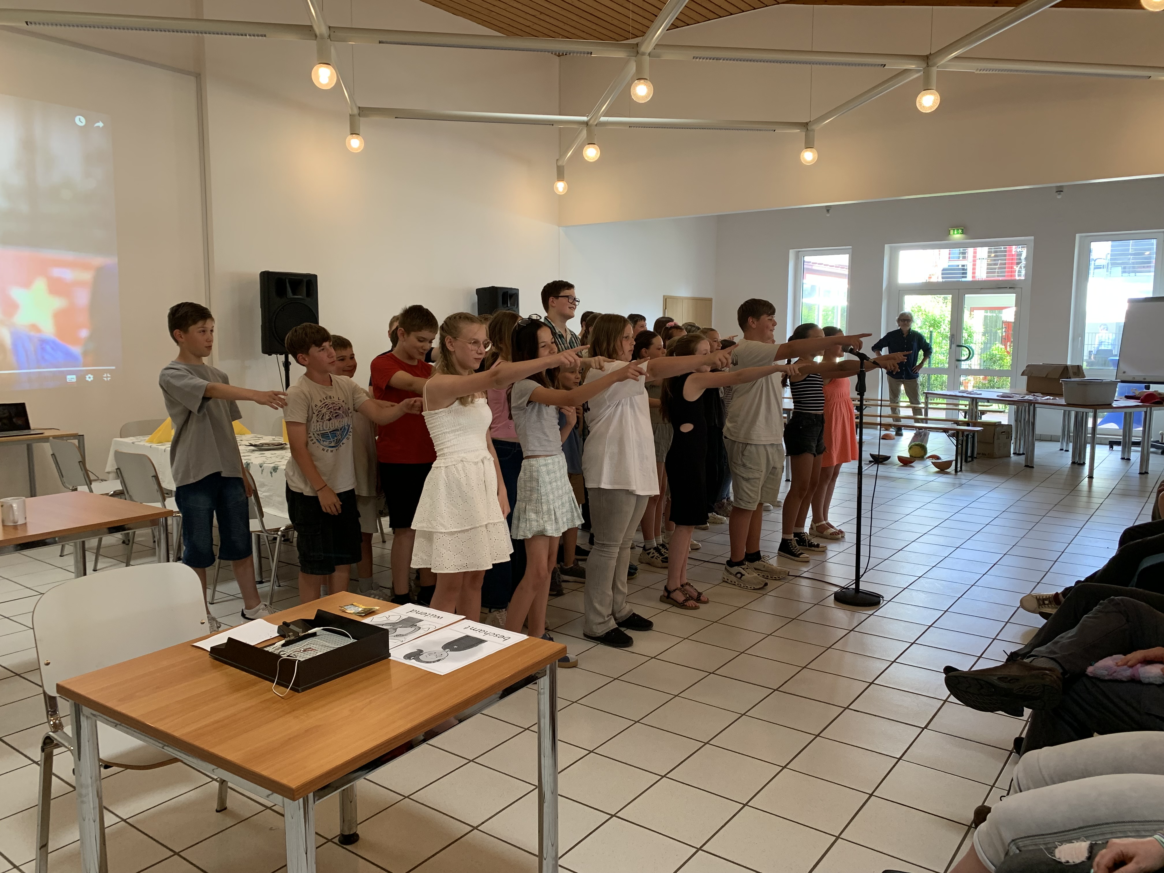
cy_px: 436
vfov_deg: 53.1
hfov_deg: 67.3
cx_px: 582
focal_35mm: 26
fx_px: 874
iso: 100
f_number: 1.8
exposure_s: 1/68
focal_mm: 4.25
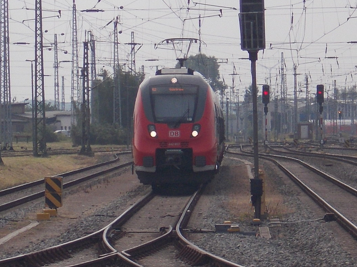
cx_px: 181
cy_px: 131
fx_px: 1330
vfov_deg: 11.5
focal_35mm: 129
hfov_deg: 15.3
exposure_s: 1/100
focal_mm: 20.1
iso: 80
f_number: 15.5
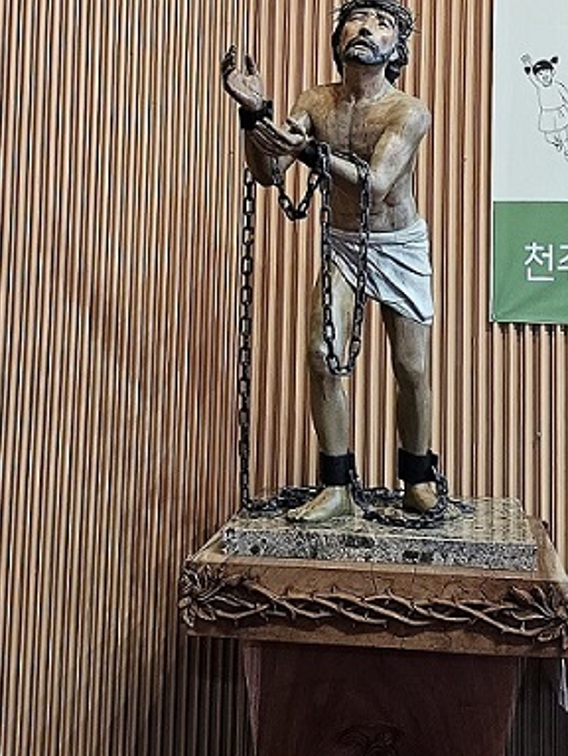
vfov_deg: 31.5
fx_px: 1311
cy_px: 174
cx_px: 247
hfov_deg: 24.4
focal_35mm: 60
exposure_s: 1/120
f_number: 1.7
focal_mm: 6.3
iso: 640
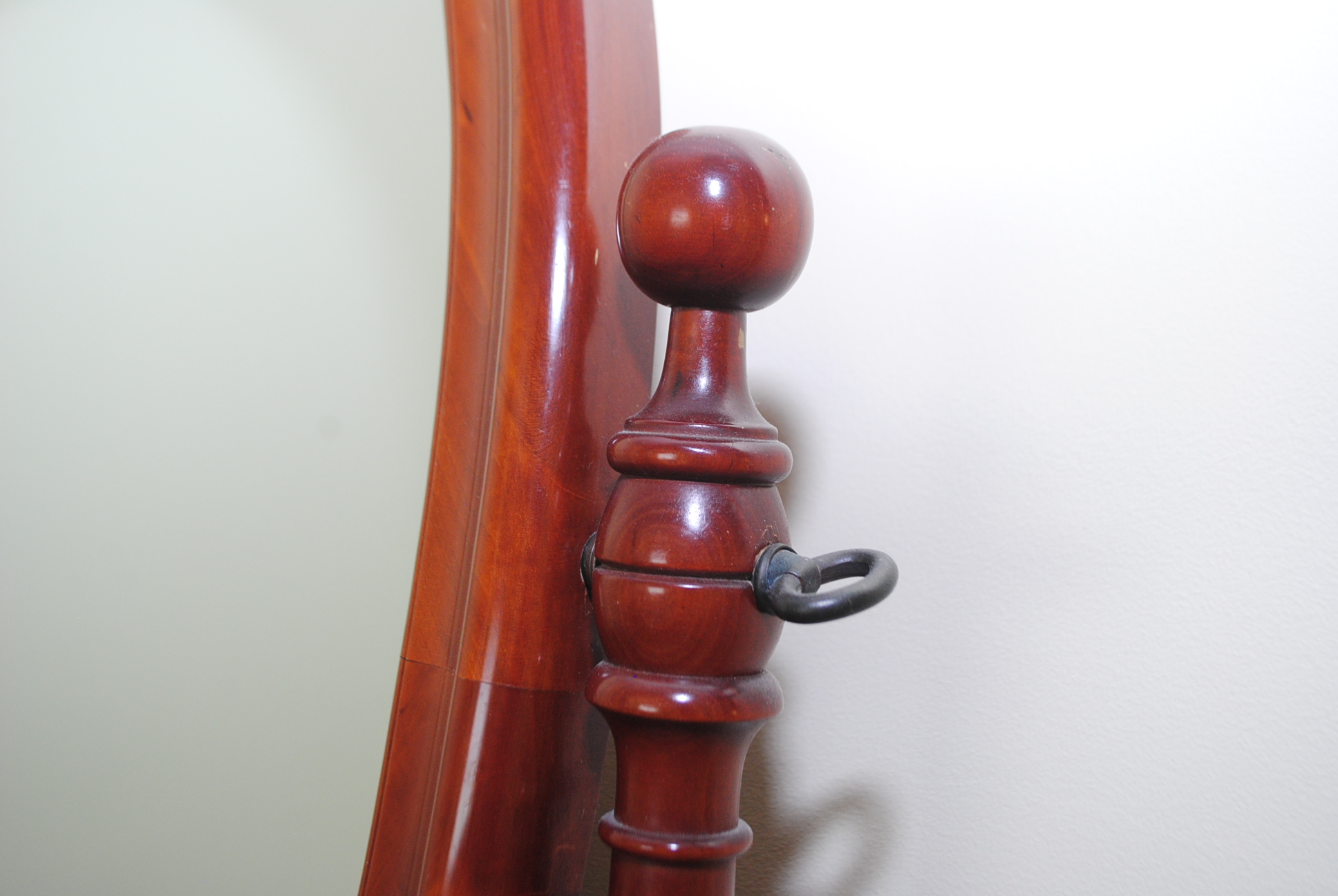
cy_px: 448
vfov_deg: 30.9
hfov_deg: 44.9
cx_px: 669
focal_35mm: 44
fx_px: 1619
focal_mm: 29
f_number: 4.5
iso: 400
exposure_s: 1/25
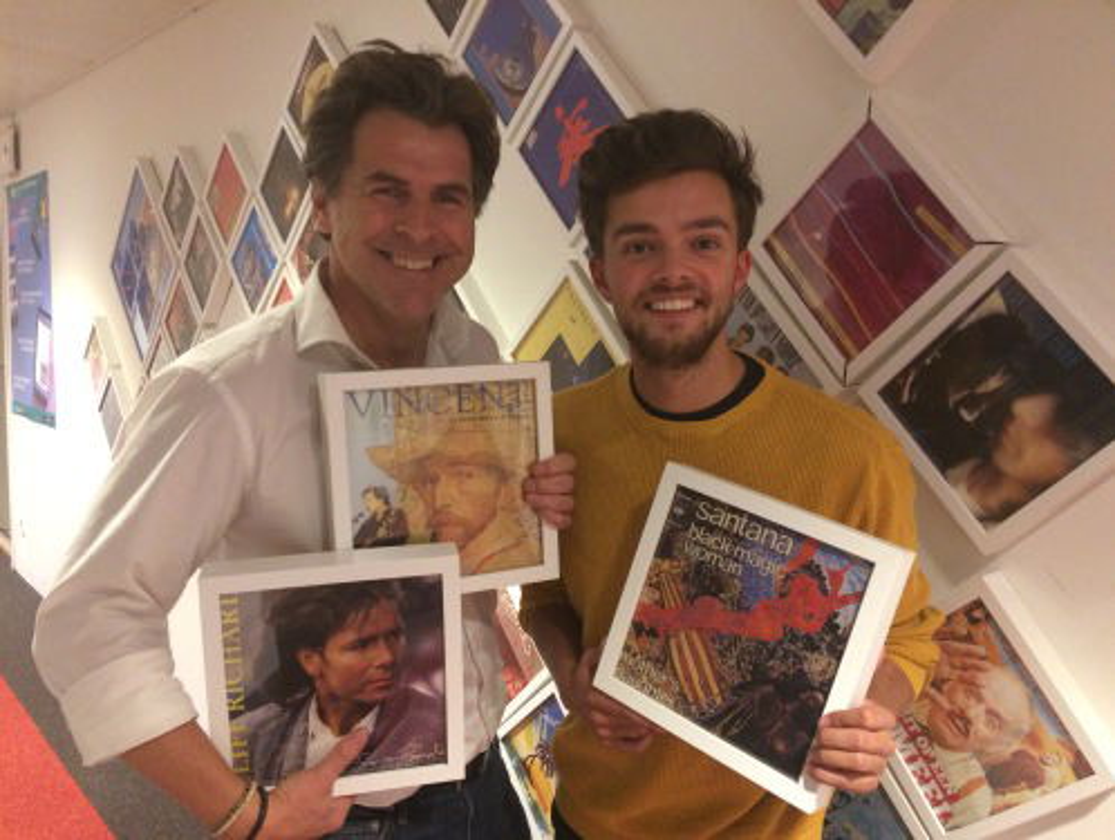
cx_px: 558
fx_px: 935
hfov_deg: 61.6
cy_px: 420
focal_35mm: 29
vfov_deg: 48.3
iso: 320
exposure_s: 1/33
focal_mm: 4.15
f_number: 2.2
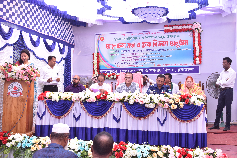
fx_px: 257
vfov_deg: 34.2
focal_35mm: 39
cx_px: 118
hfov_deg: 49.6
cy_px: 79
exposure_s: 1/125
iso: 360
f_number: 5.6
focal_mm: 26
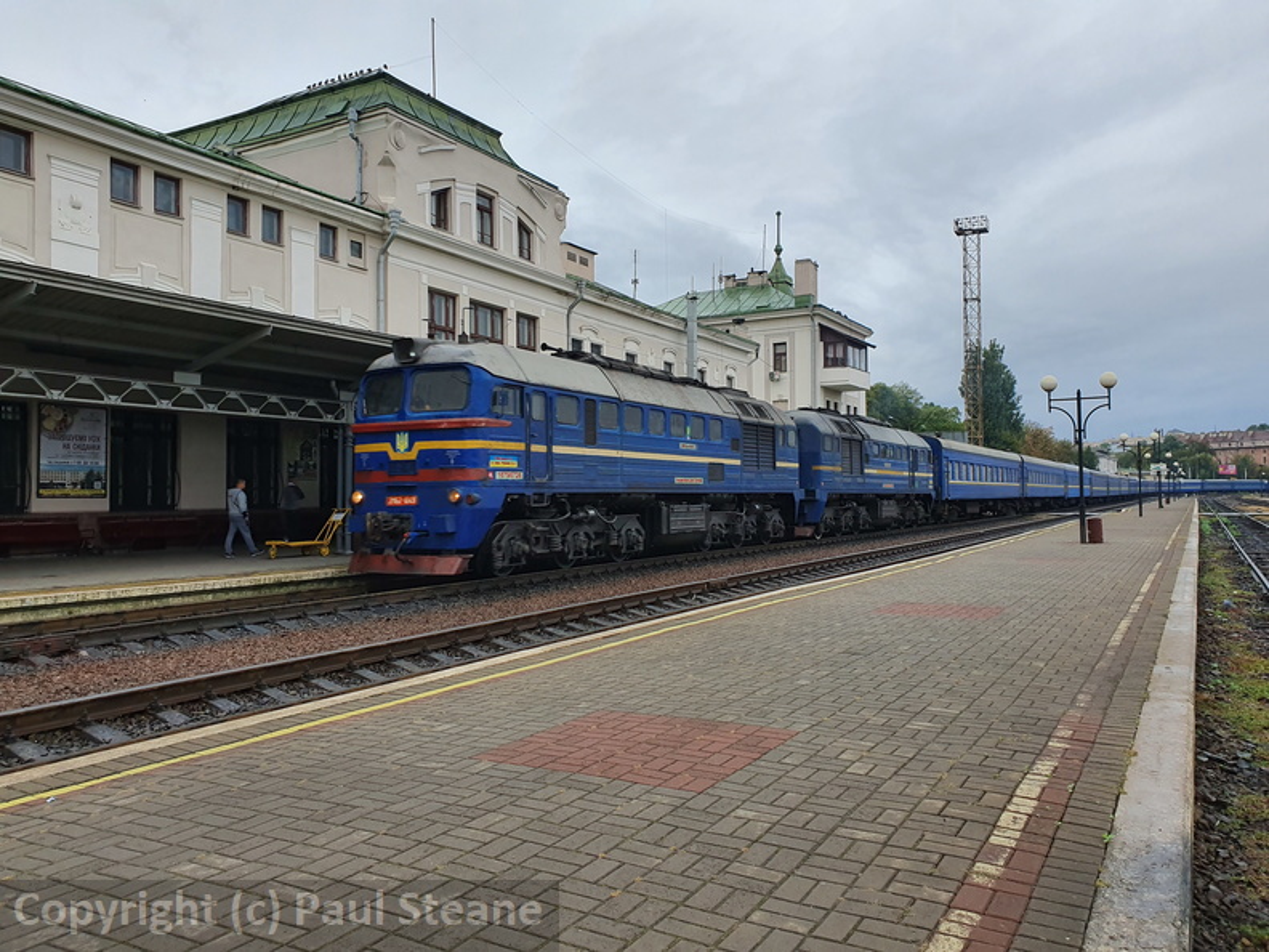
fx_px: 953
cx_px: 634
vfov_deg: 53.1
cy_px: 476
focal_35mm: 26
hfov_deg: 67.3
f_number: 2.4
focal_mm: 4.32
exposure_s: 1/118
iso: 50
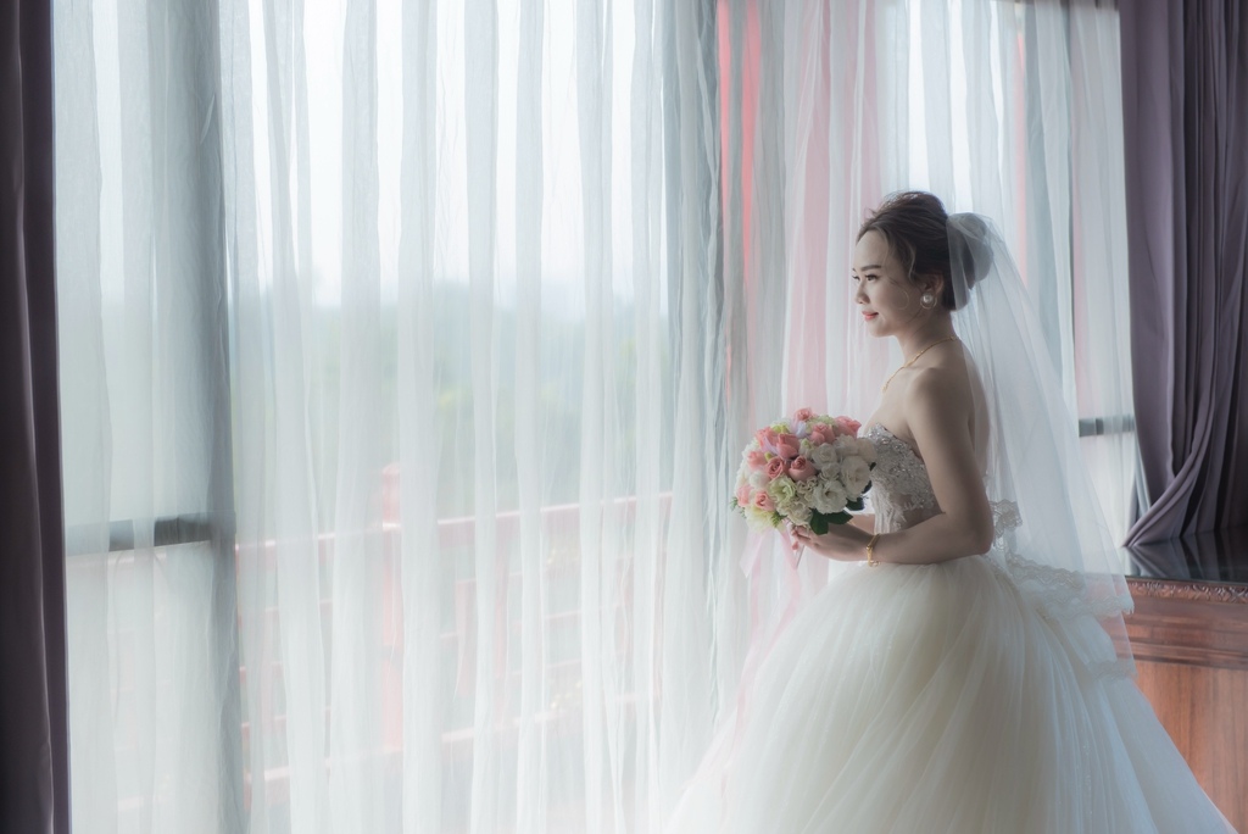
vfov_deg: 19.5
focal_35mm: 70
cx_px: 624
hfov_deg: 28.8
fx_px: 2428
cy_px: 417
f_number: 4
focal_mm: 70
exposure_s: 1/200
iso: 200
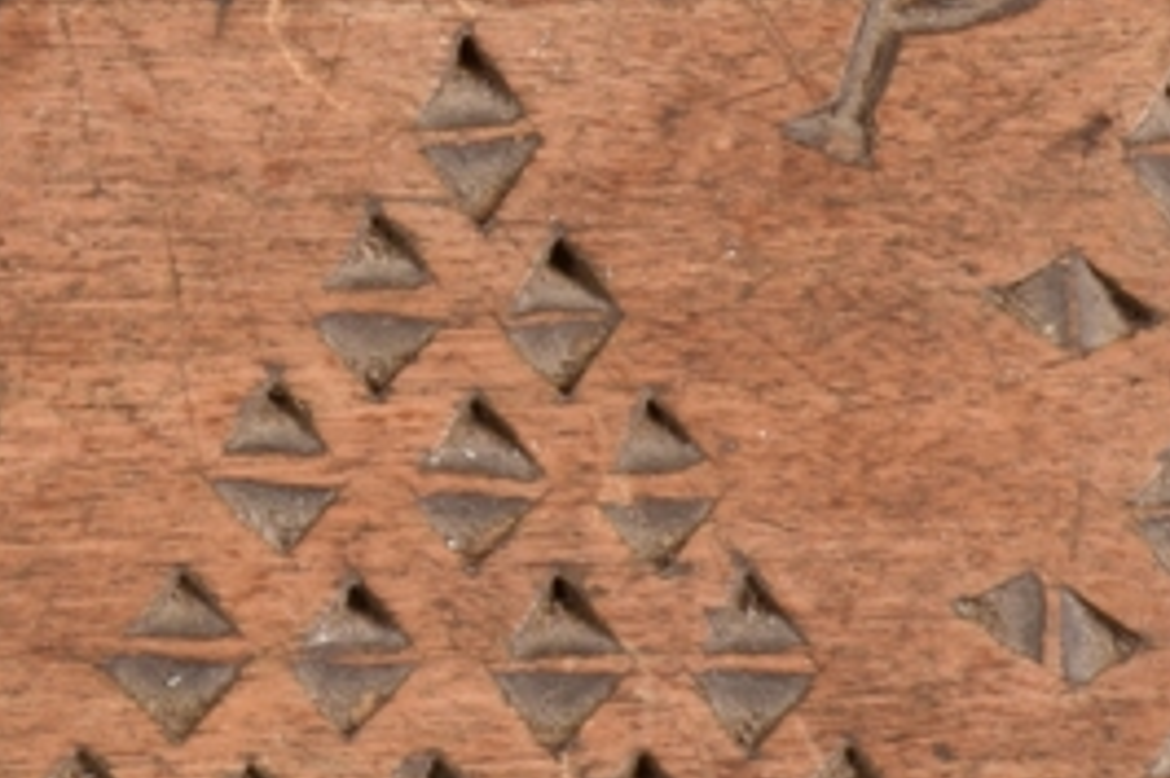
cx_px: -603
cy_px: -248
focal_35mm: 474
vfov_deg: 2.9
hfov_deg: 4.3
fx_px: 15395
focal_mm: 105
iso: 400
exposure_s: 1/60
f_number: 25
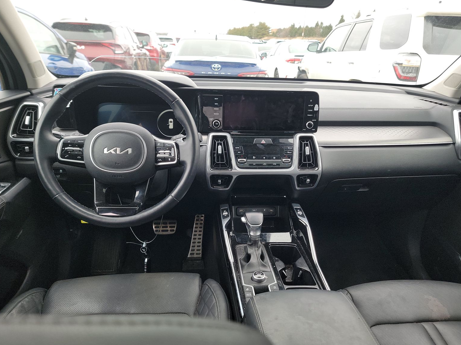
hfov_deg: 69.4
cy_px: 176
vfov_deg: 54.9
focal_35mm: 25
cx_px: 237
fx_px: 333
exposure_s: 1/59
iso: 66
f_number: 1.8
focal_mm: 6.7
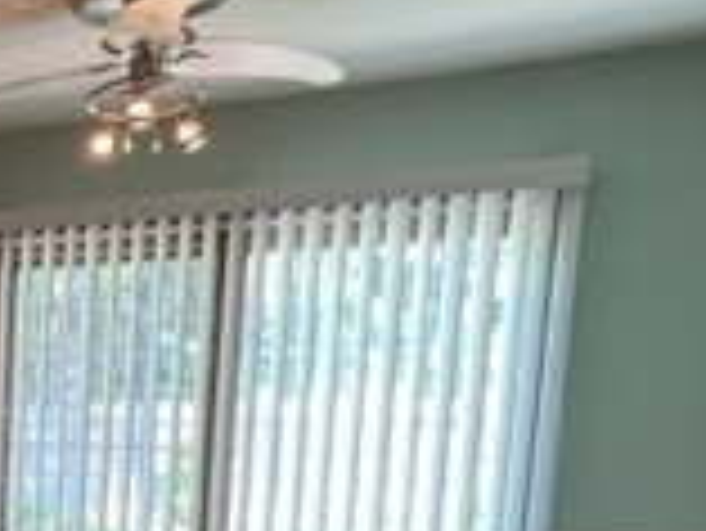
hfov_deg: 26.2
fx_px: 1082
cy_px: 549
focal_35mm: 53
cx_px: -360
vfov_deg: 25.9
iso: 160
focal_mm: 1.57
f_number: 1.8
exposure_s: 1/60
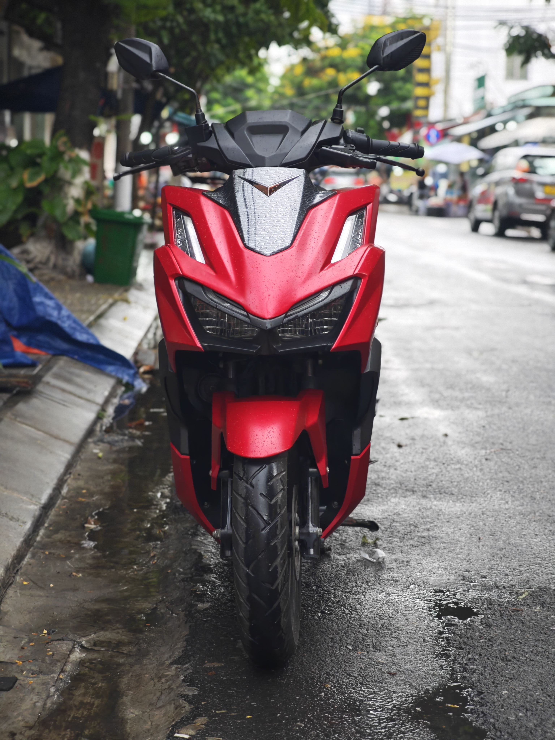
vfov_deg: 26.0
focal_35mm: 75
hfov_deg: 19.6
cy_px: 370
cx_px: 278
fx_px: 1603
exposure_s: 1/100
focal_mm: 12.28
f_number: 1.8
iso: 160
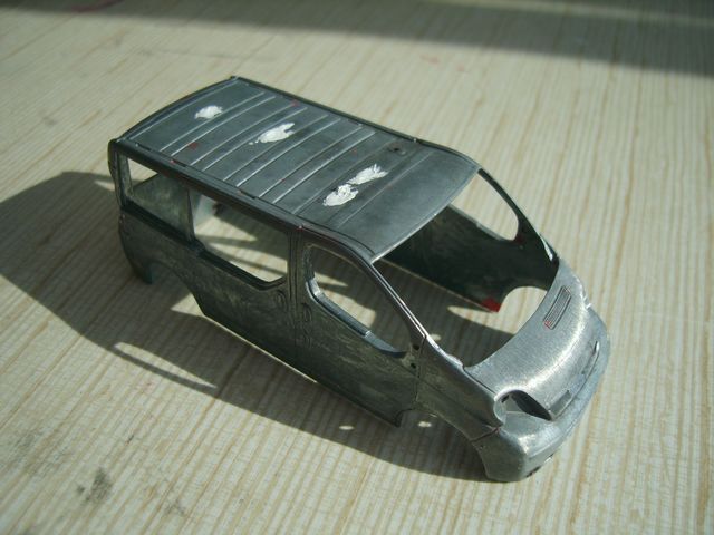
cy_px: 268
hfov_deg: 52.6
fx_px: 722
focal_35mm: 35
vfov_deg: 40.7
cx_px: 357
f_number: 7.1
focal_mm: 7.4
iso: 50
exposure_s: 1/350
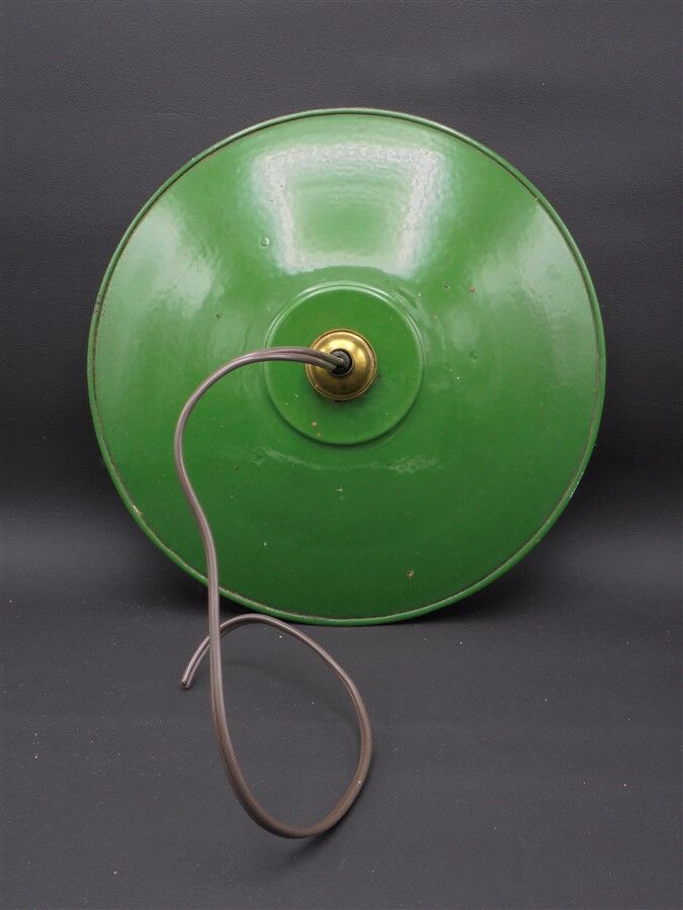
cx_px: 342
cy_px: 455
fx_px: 894
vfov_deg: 54.0
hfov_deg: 41.8
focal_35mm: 34
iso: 100
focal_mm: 6.1
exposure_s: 1/60
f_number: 4
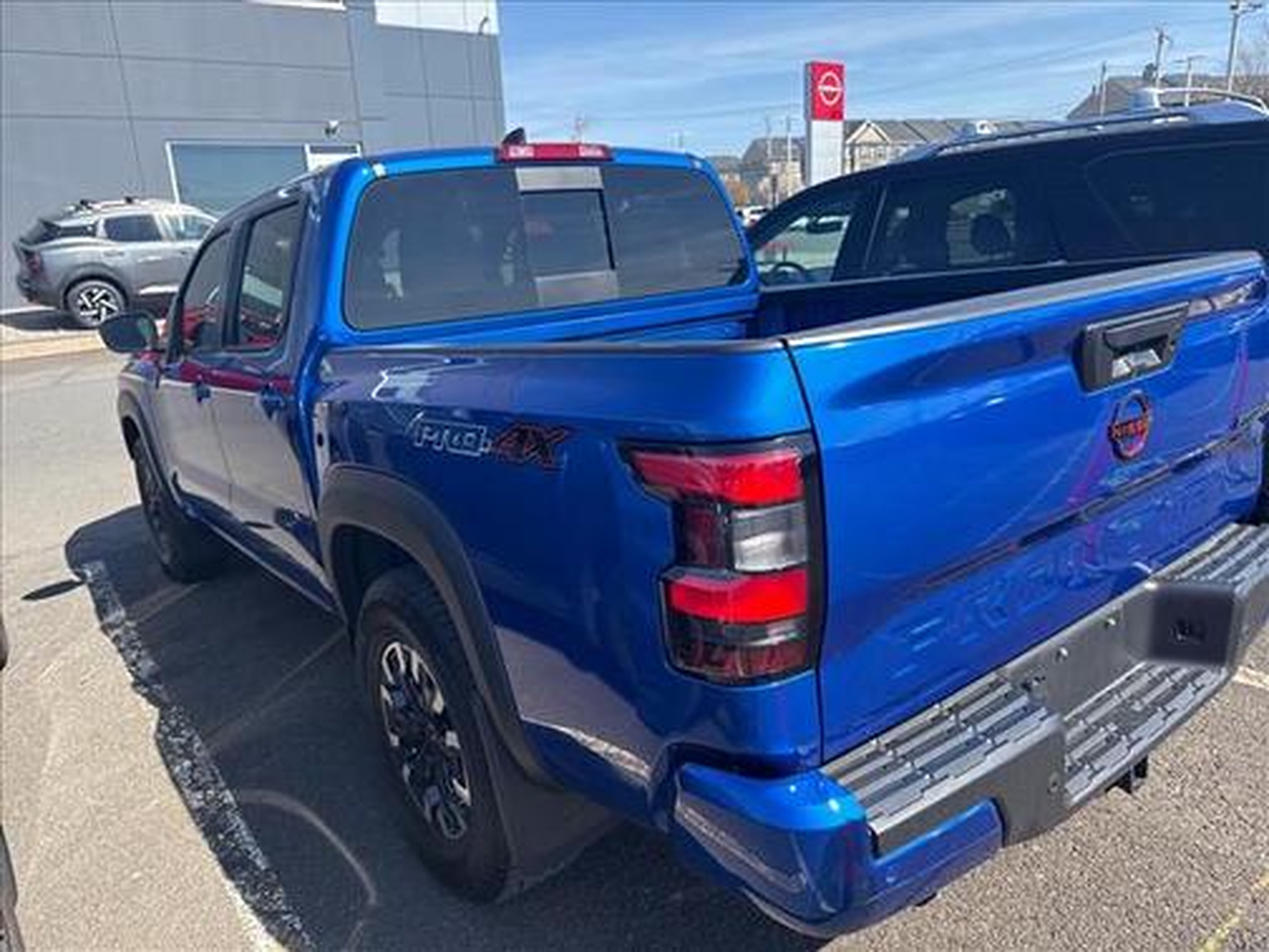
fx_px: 880
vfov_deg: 56.8
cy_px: 476
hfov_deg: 71.6
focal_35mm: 24
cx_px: 634
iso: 100
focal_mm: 6.76
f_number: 1.78
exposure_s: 1/1585
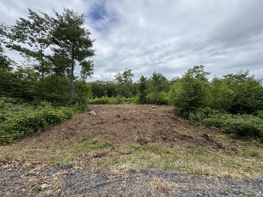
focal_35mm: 14
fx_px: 106
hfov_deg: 102.1
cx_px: 132
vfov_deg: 85.7
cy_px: 98
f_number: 2.2
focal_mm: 2.22
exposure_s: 1/1927
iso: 50
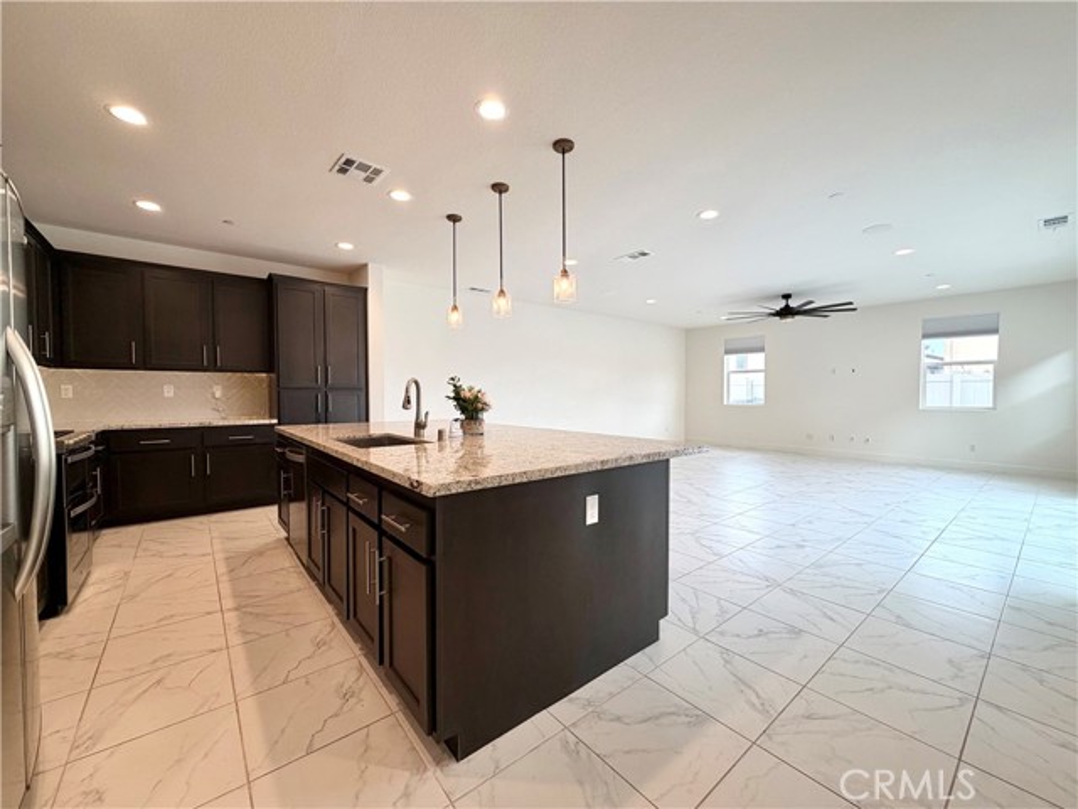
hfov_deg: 102.1
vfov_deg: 85.7
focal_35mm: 14
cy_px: 404
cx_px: 539
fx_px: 436
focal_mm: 2.22
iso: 64
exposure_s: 1/120
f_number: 2.2
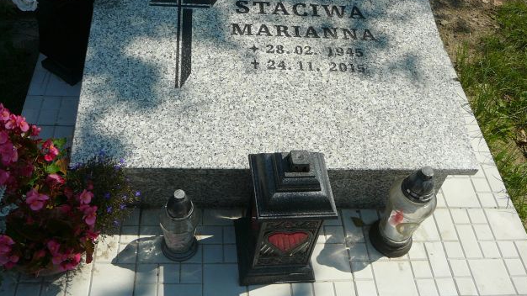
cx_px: 269
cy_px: 108
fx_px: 545
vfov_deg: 30.3
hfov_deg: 51.6
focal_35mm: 39
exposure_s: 1/640
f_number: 5
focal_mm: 5.2
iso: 80
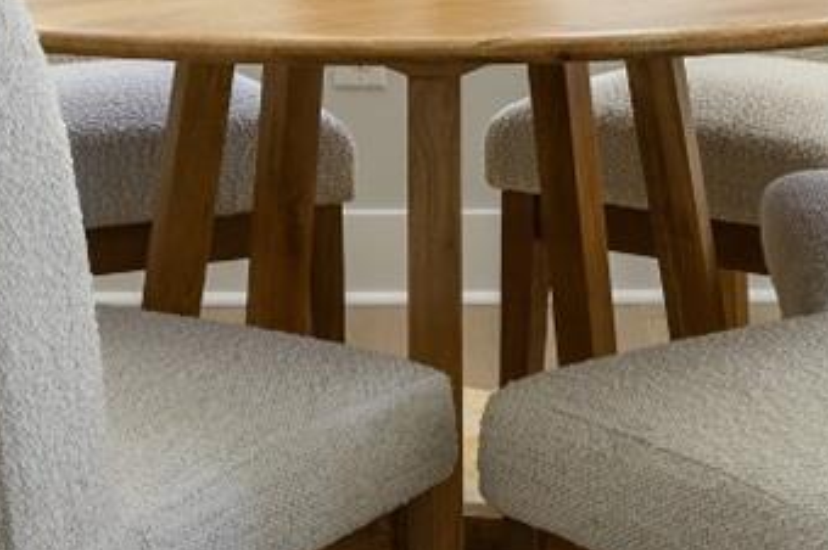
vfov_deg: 11.1
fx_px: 2651
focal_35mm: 115
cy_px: -436
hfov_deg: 17.7
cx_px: 472
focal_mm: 24.5
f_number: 8
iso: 100
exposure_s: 1/10
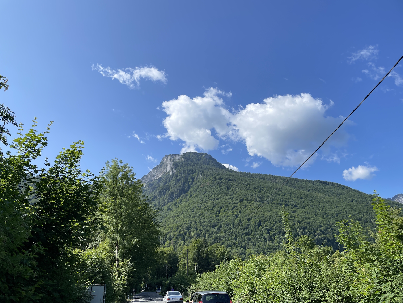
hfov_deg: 67.3
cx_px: 202
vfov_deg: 53.1
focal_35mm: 26
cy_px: 152
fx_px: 303
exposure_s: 1/3300
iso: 32
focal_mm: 4.2
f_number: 1.6
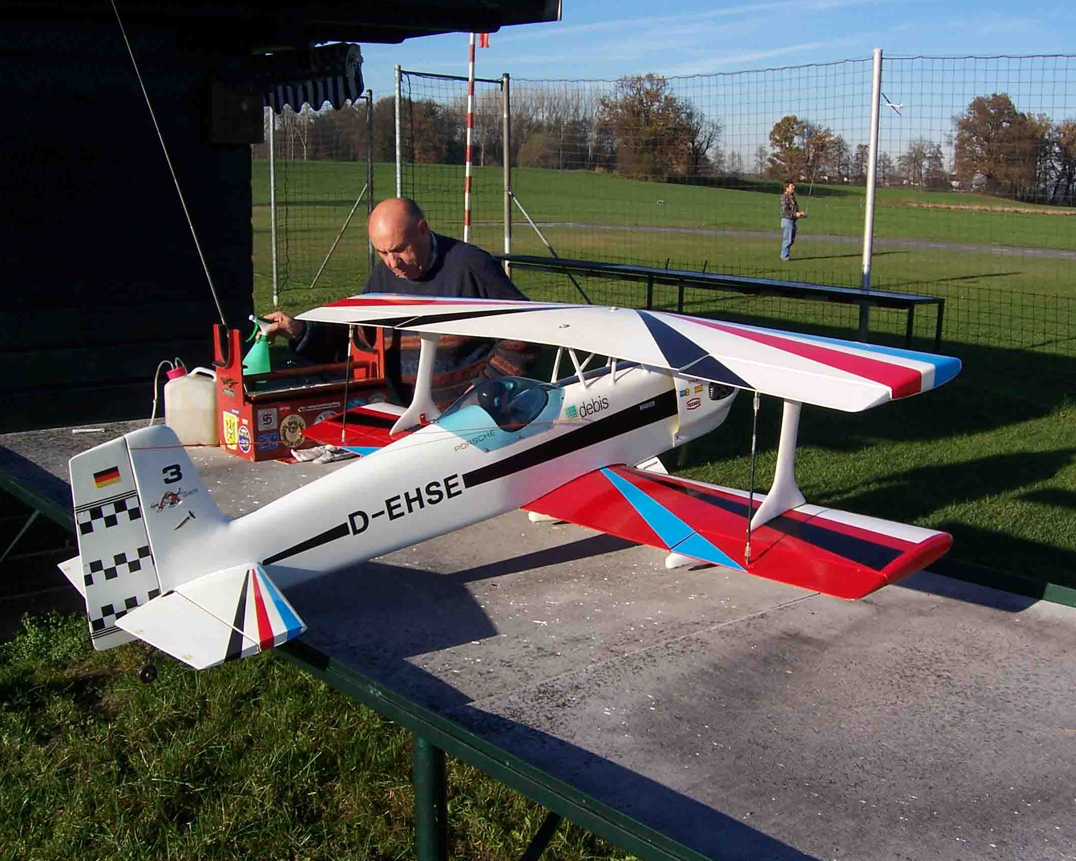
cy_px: 427
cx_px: 559
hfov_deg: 47.9
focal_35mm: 38
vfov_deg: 39.1
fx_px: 1210
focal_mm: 6
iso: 80
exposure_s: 1/500
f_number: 4.8
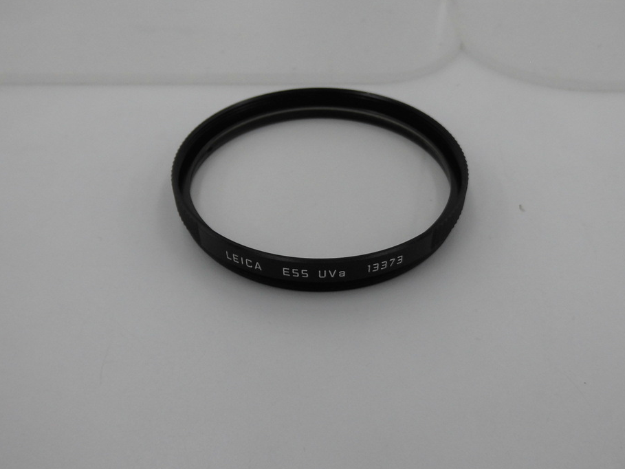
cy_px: 229
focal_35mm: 33
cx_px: 331
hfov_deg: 55.3
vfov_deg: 43.0
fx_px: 596
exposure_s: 1/125
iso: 100
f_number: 3
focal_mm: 4.5
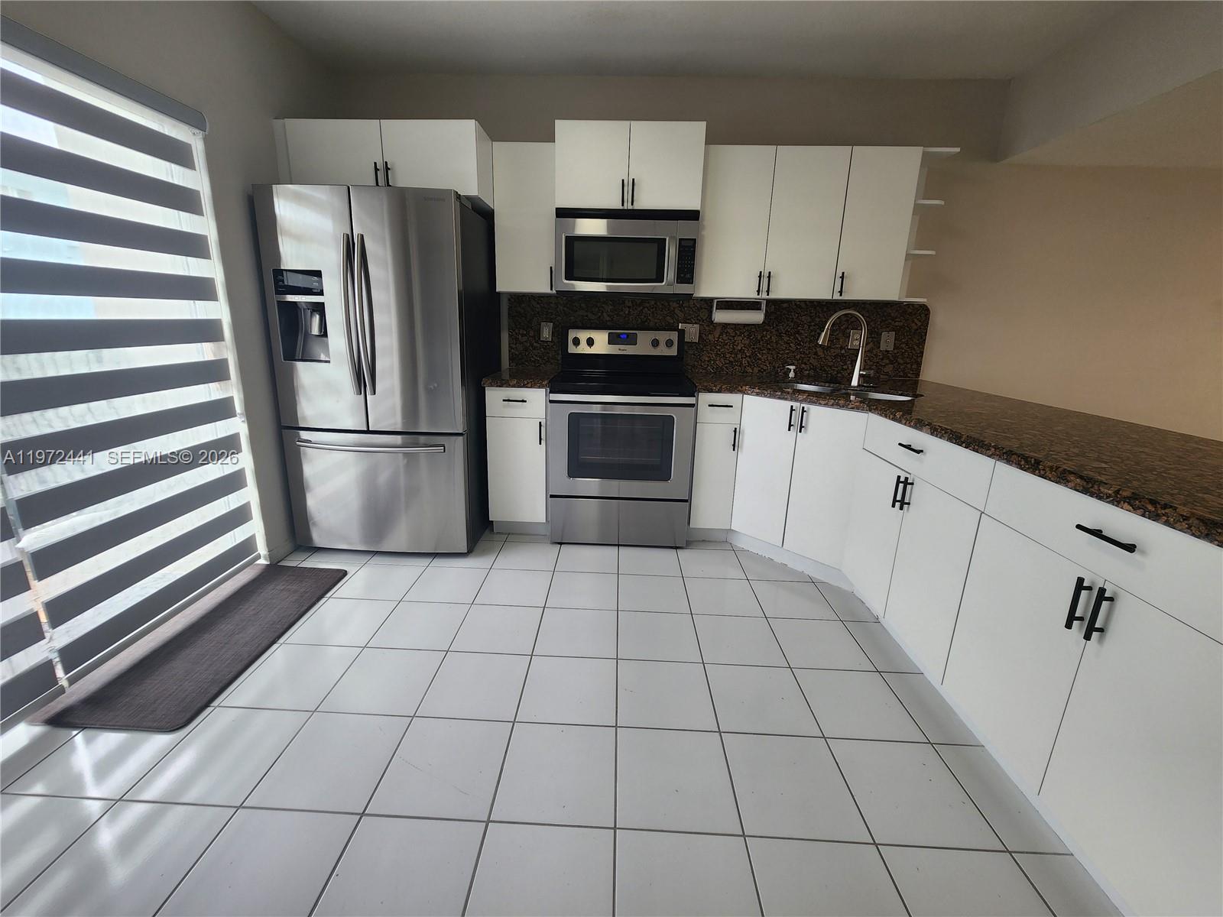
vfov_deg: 89.9
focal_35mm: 13
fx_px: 459
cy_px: 458
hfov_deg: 106.2
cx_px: 612
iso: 64
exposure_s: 1/60
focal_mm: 2.2
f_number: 2.2
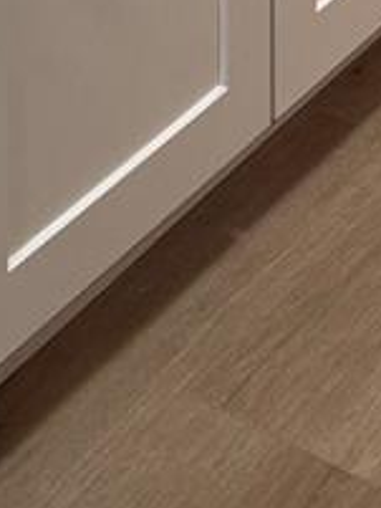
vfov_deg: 10.9
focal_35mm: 143
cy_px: -844
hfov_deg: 10.4
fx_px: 2096
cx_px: 73
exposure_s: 1/120
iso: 200
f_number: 1.78
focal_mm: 6.76
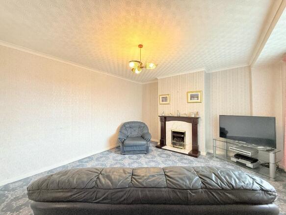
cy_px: 108
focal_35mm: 14
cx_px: 143
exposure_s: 1/100
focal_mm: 2.22
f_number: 2.2
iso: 250
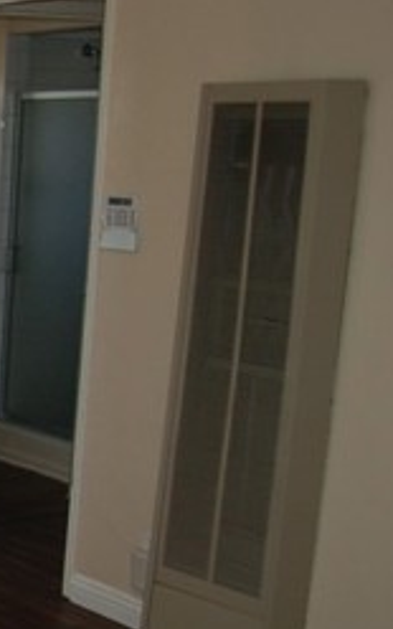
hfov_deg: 14.9
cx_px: -401
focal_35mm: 71
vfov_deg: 28.9
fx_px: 1217
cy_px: 389
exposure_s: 1/60
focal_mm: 18
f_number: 3.5
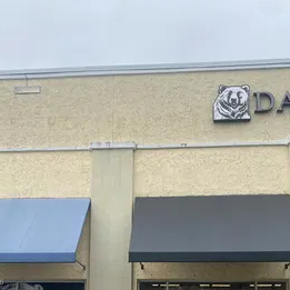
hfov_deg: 36.0
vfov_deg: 33.3
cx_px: 134
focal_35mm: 47
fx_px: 445
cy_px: 283
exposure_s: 1/782
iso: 32
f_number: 1.8
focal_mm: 4.25
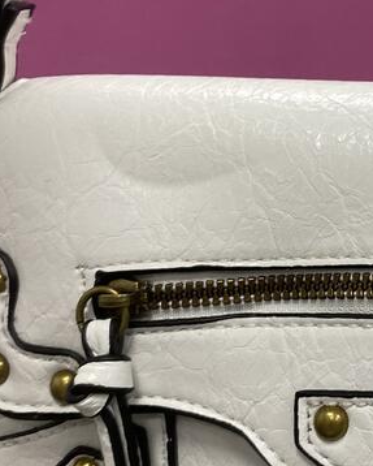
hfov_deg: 17.1
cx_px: 476
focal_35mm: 85
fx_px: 1171
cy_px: 165
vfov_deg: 22.4
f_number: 1.8
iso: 100
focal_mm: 4.25
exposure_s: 1/100
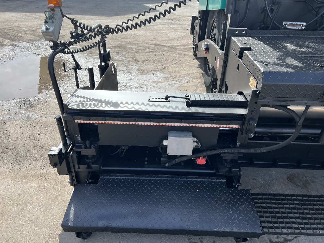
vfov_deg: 53.1
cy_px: 122
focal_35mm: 26
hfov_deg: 67.3
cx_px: 162
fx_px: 243
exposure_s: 1/1808
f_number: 1.5
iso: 50
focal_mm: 5.7
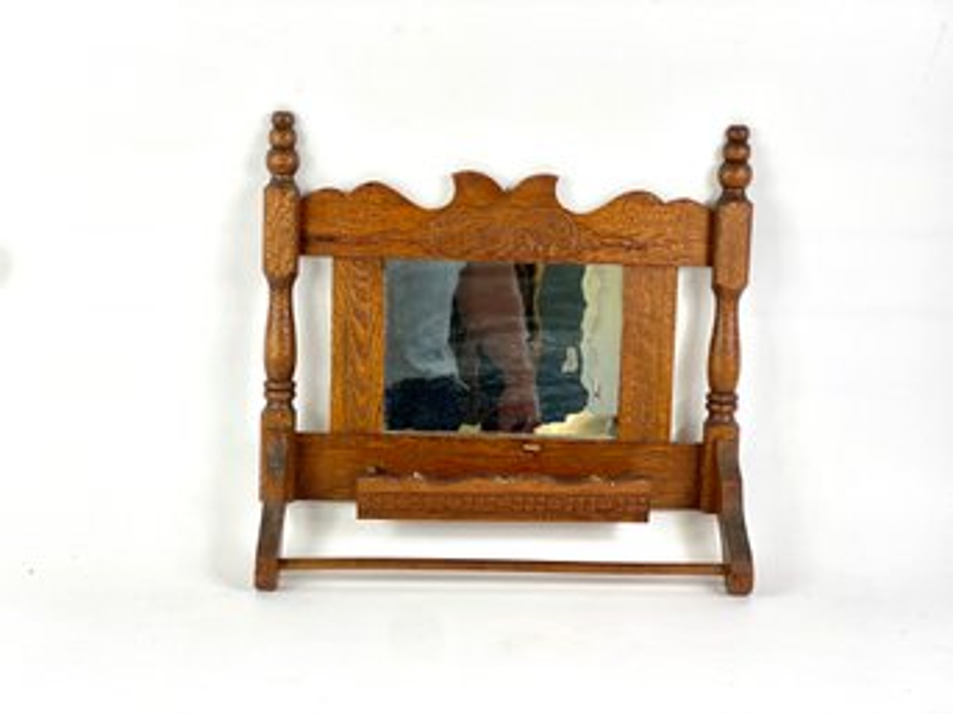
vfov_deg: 28.0
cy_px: 357
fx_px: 1431
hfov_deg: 36.8
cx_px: 476
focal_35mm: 52
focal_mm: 6
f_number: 2
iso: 20
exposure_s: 1/143
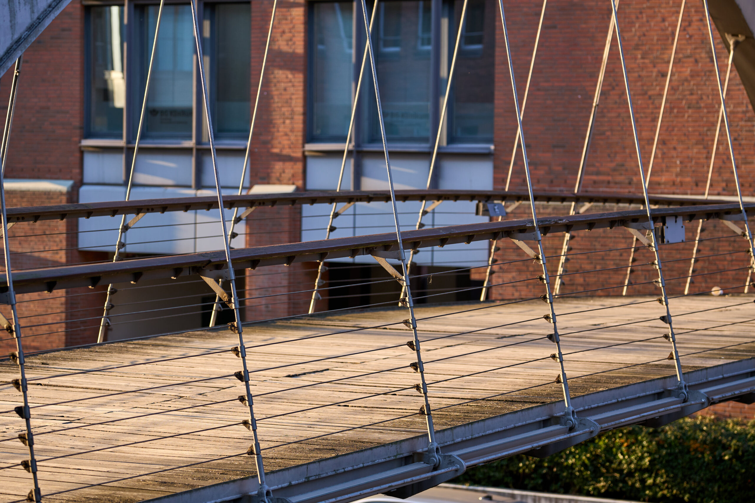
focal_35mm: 105
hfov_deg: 19.5
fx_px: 2202
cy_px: 252
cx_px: 378
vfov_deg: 13.0
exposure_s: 1/320
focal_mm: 70
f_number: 2.8
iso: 125
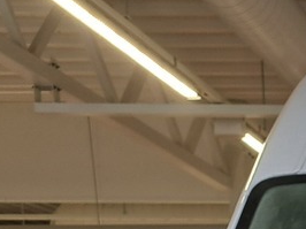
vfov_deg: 9.7
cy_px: 591
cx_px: 557
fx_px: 1148
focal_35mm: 130
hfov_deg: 13.5
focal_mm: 5.23
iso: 50
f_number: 1.8
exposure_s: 1/50
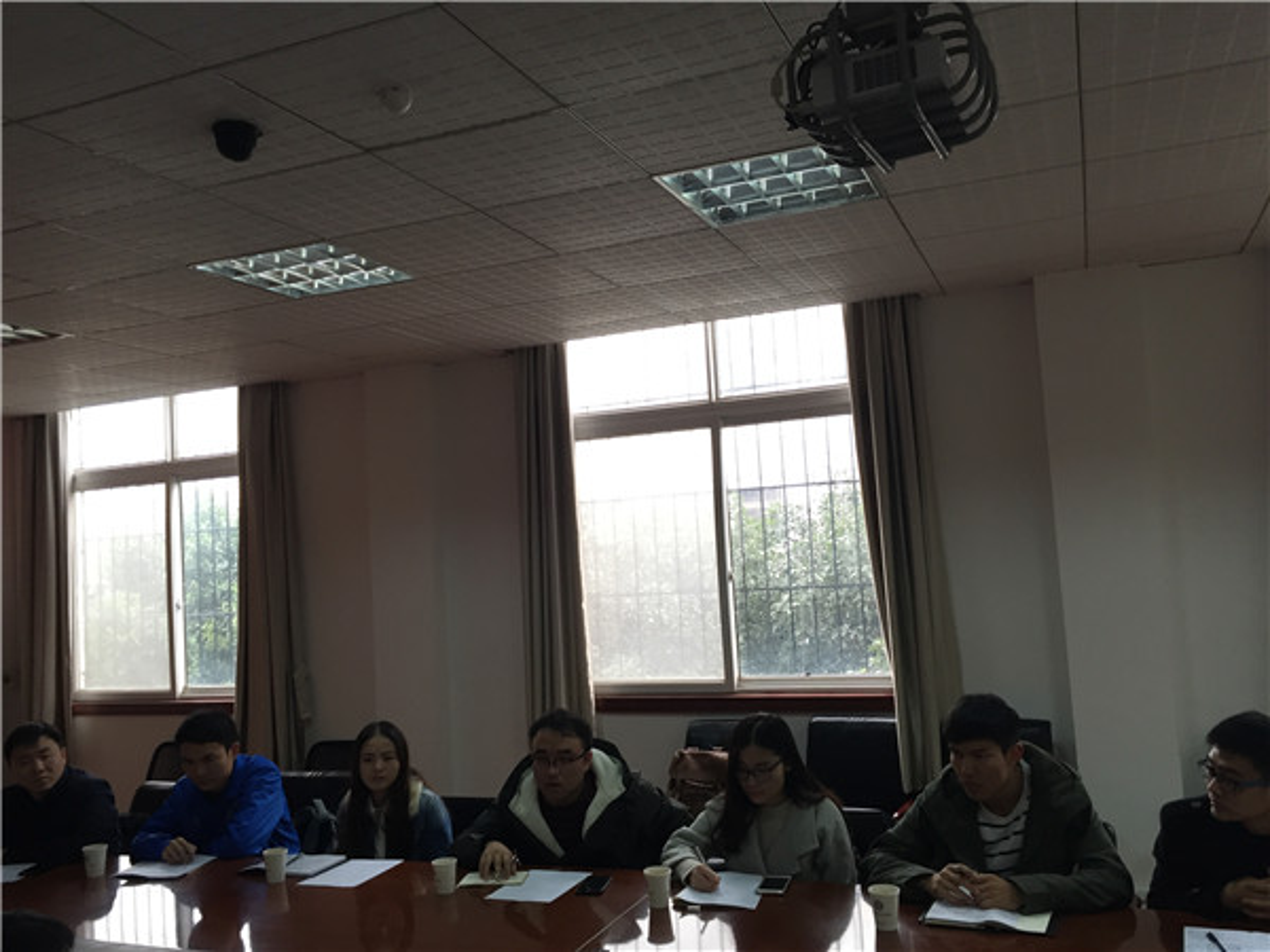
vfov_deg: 48.2
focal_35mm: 29
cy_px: 476
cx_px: 635
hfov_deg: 61.7
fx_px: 1064
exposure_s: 1/33
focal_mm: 4.15
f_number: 2.2
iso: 32
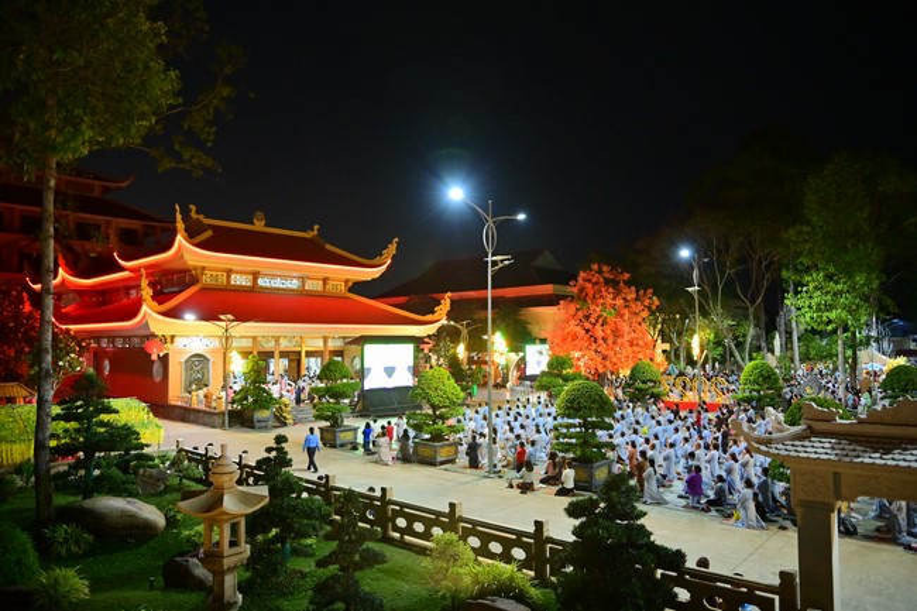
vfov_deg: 53.1
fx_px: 611
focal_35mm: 24
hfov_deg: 73.8
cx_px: 458
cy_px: 306
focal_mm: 24
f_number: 4
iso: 3200
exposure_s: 1/60
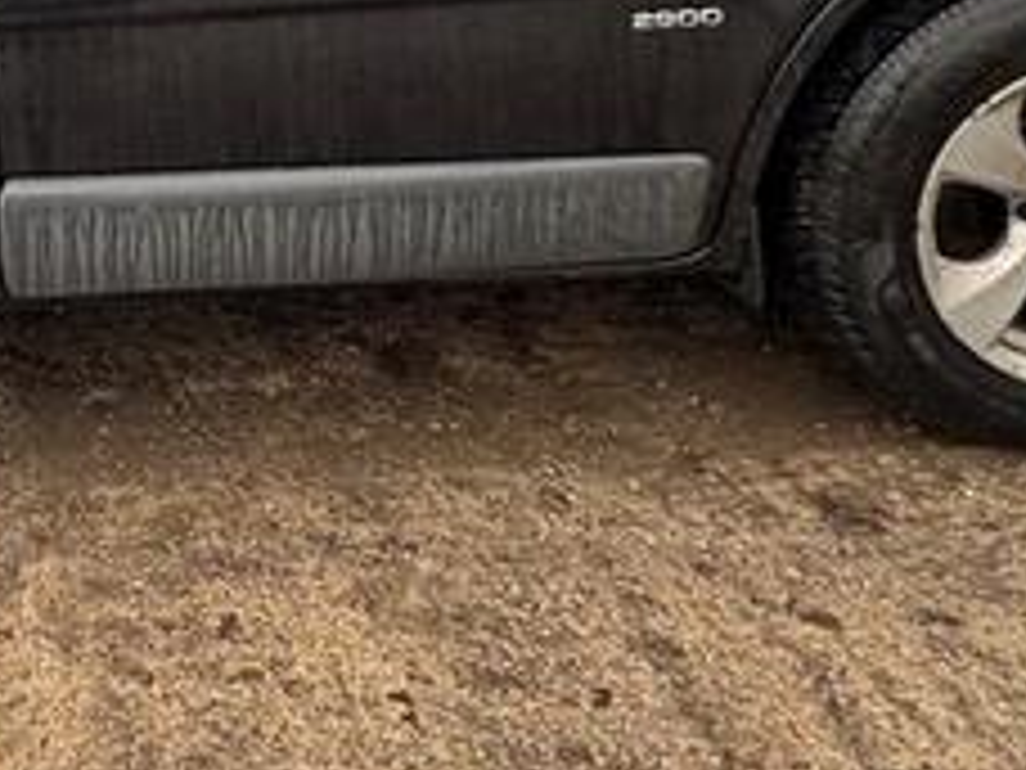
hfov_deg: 28.9
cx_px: -284
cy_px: -405
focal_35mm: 55
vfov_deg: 21.8
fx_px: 1630
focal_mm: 2.22
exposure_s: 1/99
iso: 125
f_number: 2.2
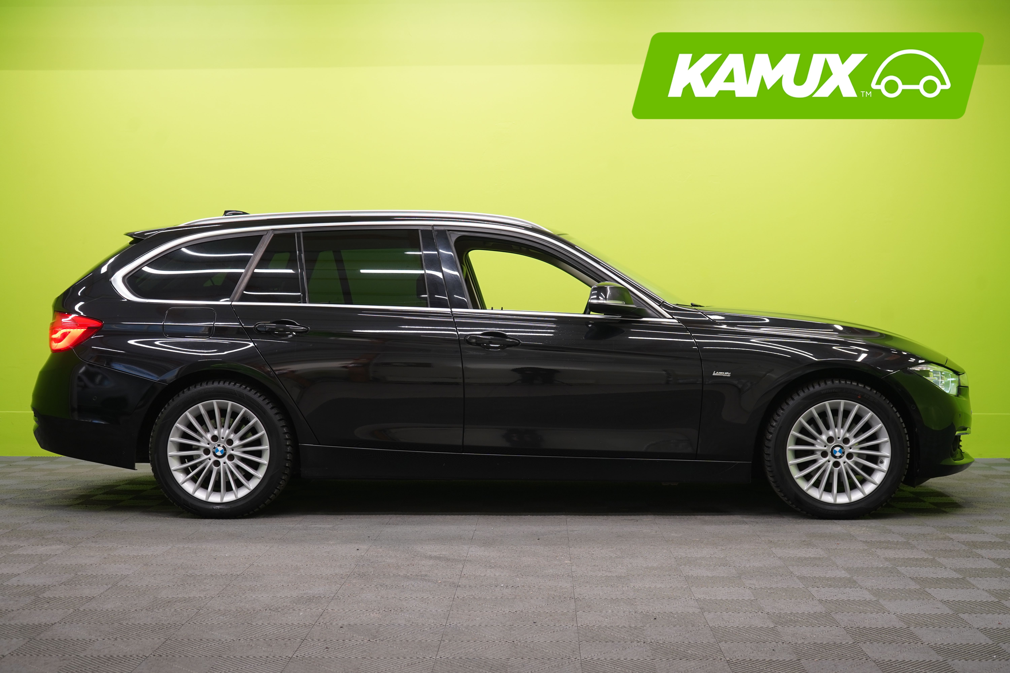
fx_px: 1375
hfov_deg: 40.3
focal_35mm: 49
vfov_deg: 27.5
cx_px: 505
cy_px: 336
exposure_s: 1/25
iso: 400
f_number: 5.6
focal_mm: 49
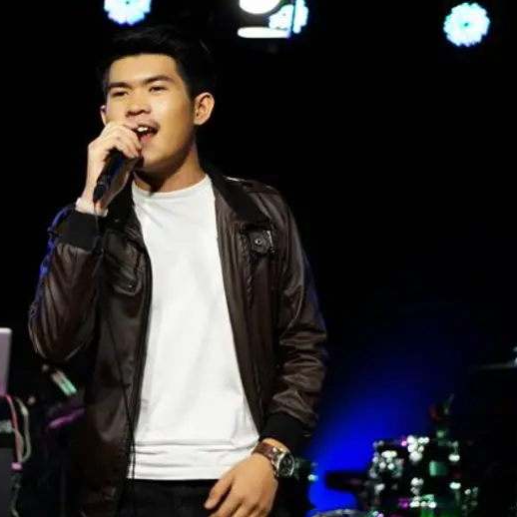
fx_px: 1622
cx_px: 189
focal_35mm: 96
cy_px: 258
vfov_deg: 18.1
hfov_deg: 18.1
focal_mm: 50
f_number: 2.2
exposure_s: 1/80
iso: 100
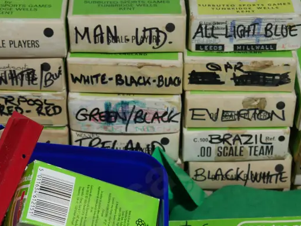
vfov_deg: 18.4
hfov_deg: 24.3
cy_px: 159
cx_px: 187
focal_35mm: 80
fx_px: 696
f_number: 4.4
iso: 250
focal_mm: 20
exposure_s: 1/60
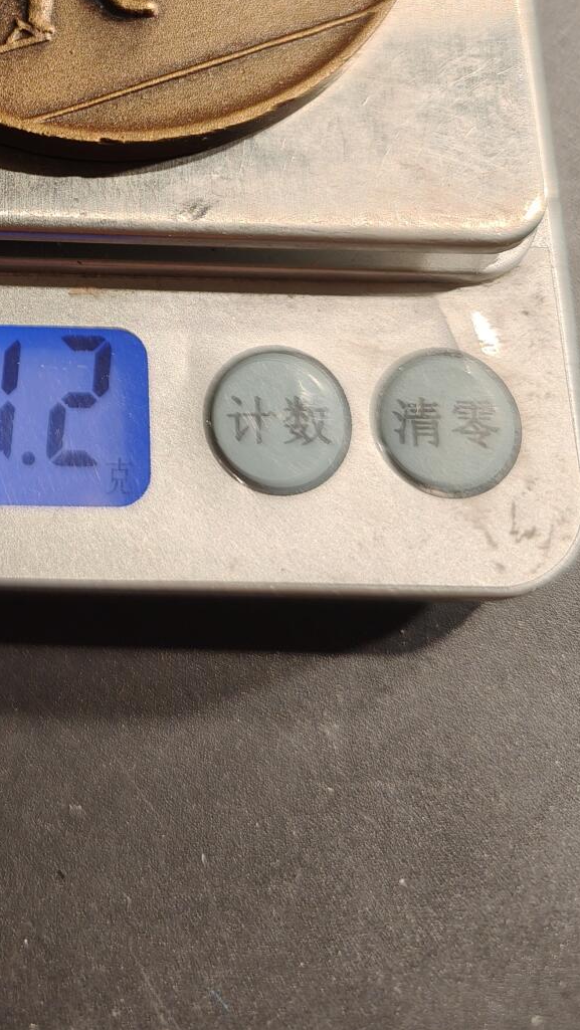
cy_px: 175
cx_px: -80
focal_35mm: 44
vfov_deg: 43.7
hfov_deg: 25.0
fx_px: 1202
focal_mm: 6.06
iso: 160
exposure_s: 1/200
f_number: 1.6
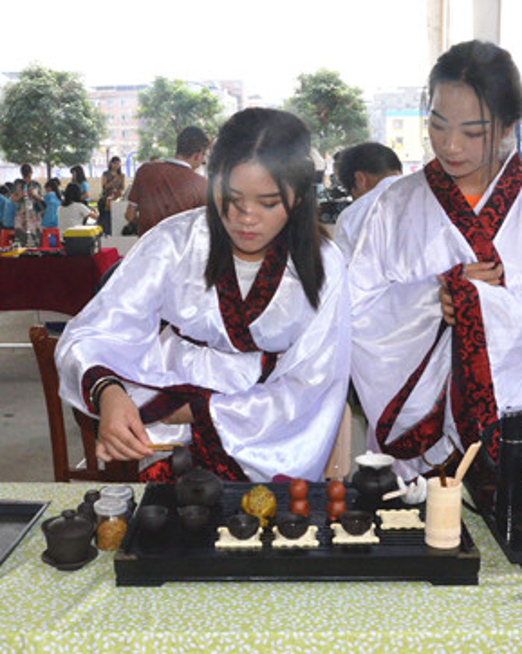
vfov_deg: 39.6
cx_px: 280
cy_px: 327
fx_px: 909
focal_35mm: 47
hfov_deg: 32.0
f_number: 20
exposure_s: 1/250
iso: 3200
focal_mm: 22
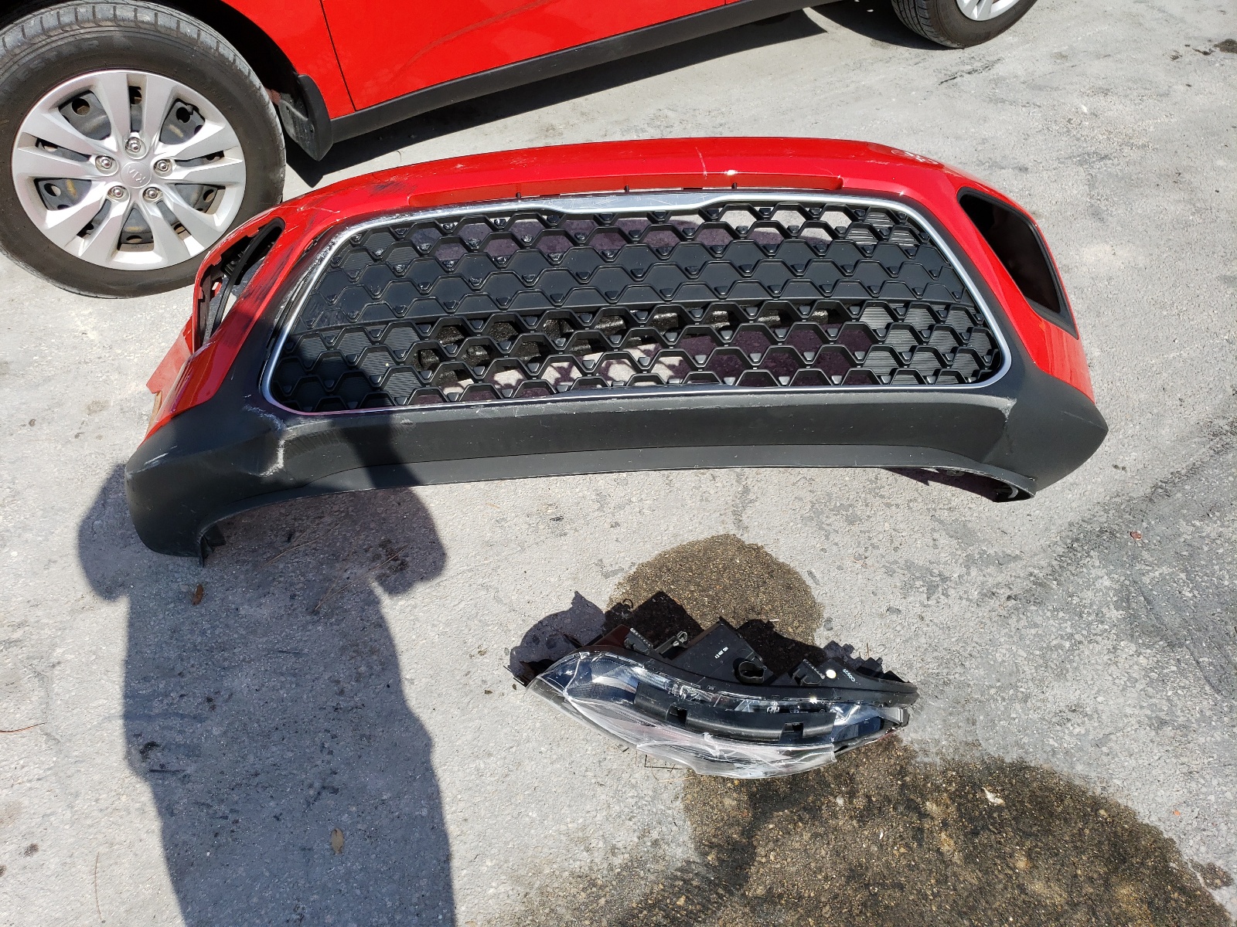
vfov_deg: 53.1
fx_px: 929
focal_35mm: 26
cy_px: 464
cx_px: 618
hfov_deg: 67.3
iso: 50
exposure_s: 1/2500
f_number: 1.5
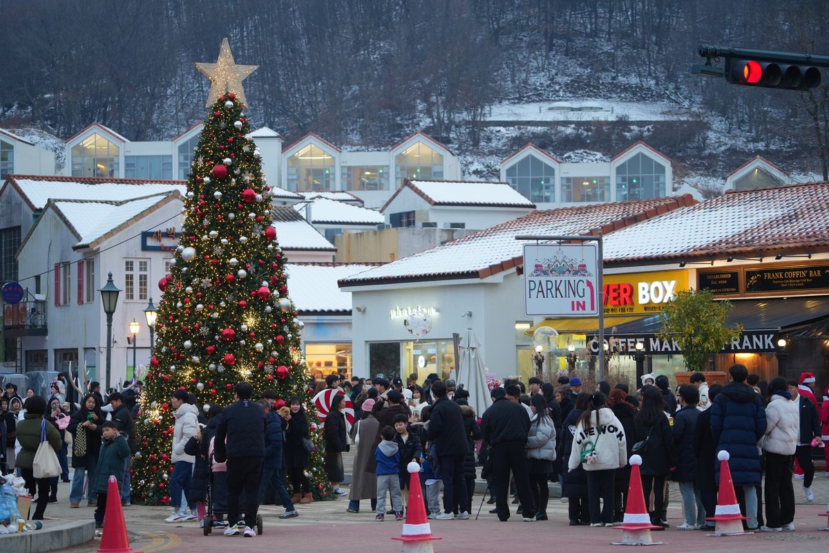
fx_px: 2395
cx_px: 414
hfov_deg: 19.6
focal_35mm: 104
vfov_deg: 13.2
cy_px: 276
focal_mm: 104
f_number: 4
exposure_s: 1/125
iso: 800
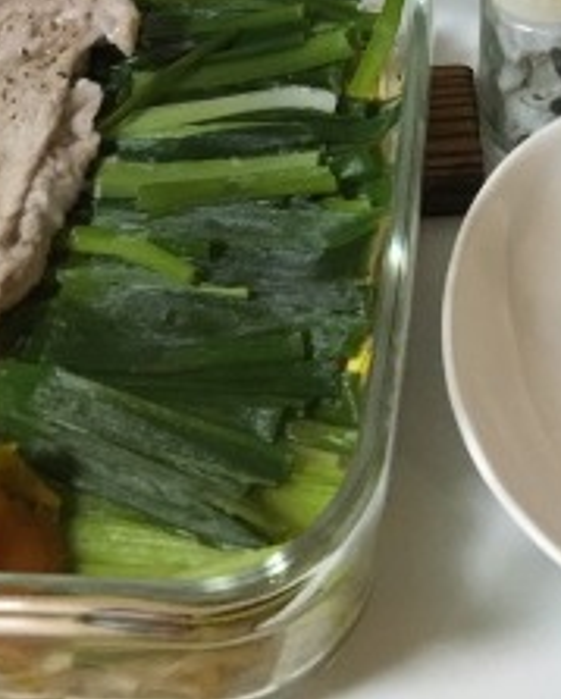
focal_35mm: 76
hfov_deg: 20.2
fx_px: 1574
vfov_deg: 22.2
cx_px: 357
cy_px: -238
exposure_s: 1/30
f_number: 2.2
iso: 250
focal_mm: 4.15
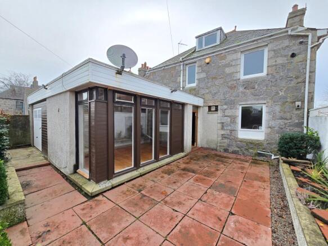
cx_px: 164
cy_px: 123
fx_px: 123
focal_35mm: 13
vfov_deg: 89.9
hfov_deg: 106.2
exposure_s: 1/220
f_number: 2.2
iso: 50
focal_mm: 2.2
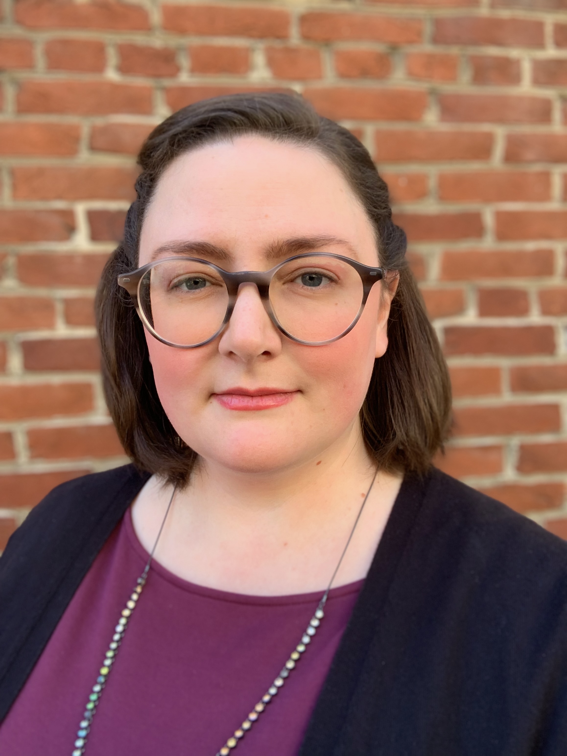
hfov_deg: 44.2
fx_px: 699
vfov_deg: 56.8
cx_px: 284
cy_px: 378
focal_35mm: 32
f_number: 2.2
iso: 25
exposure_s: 1/121
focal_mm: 2.87
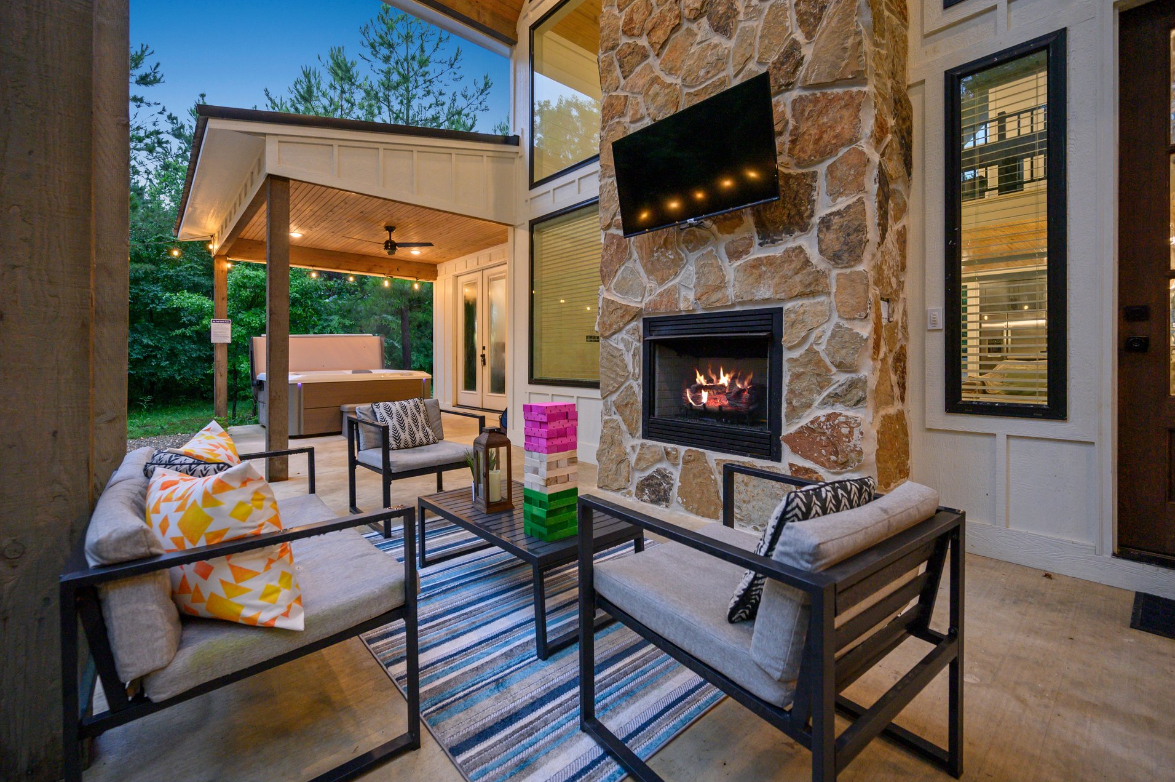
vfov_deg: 77.2
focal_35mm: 15
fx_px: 489
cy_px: 372
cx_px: 562
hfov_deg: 100.4
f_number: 4
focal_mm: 14
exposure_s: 1/60
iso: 640
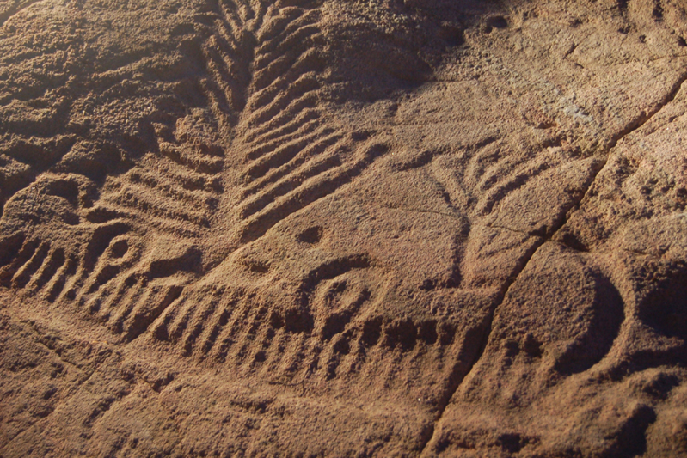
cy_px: 174
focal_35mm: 50
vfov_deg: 26.9
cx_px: 300
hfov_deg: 39.5
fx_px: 954
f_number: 4.2
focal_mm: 26
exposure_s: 1
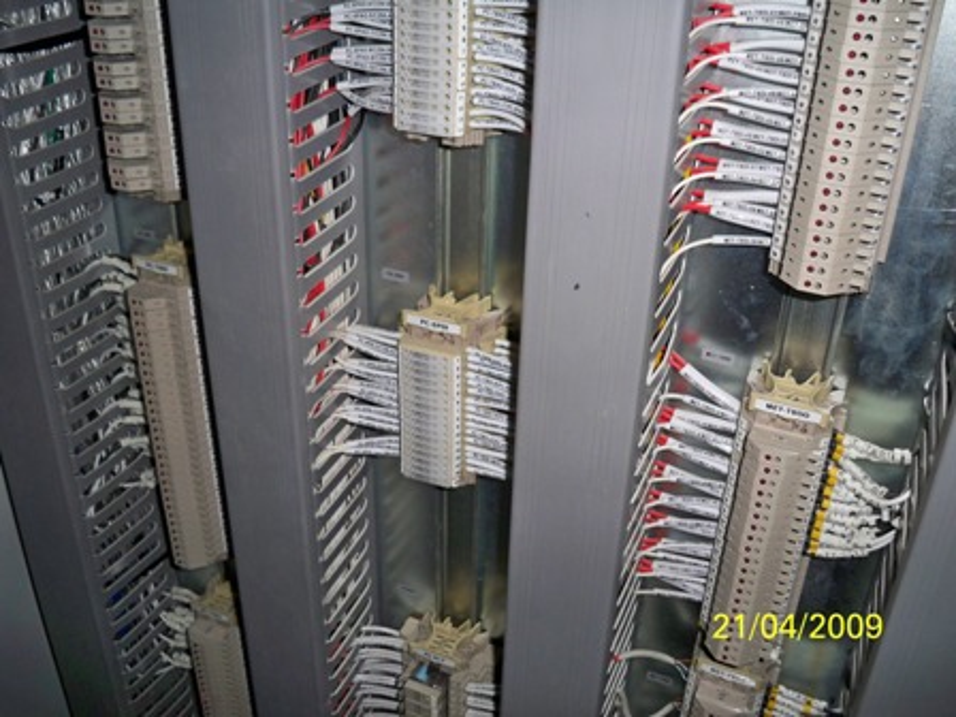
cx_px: 478
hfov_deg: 52.6
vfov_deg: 40.7
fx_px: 967
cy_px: 358
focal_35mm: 35
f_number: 3.1
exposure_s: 1/60
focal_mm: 6.3
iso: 200
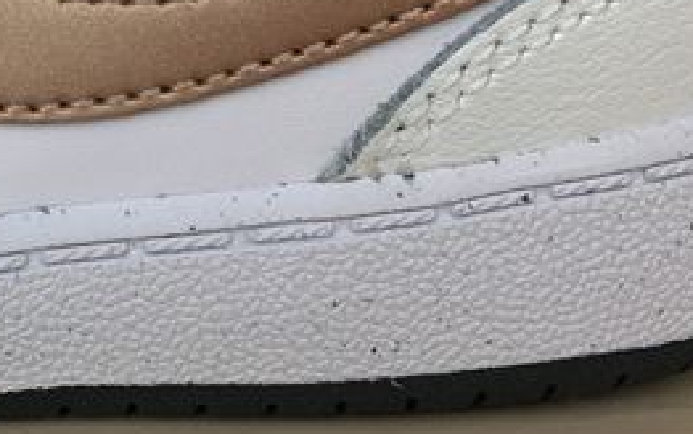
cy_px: -93
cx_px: -34
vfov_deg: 13.5
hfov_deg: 21.2
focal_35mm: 94
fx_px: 1776
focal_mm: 4.15
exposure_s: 1/132
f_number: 2.2
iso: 25
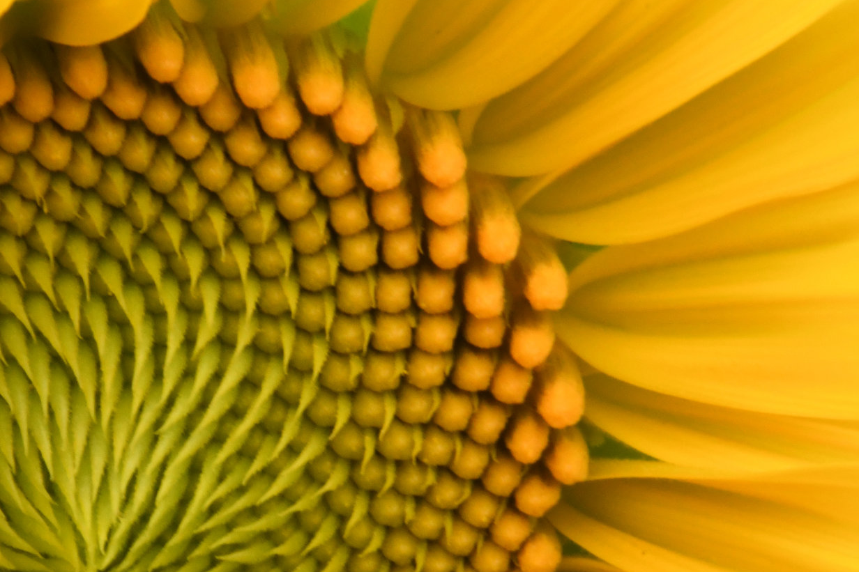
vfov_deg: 1.1
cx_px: 191
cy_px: 509
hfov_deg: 1.6
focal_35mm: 1264
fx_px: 30154
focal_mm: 400
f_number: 40
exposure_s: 1/20
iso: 2000
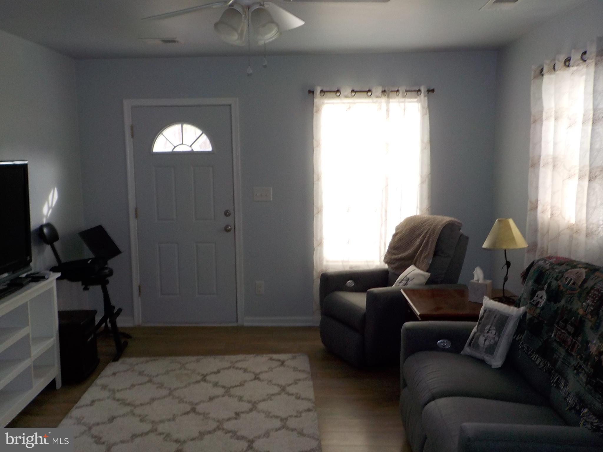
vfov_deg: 46.8
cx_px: 302
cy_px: 226
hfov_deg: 60.0
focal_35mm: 30
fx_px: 523
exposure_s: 1/30
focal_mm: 4.1
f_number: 3.3
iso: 180
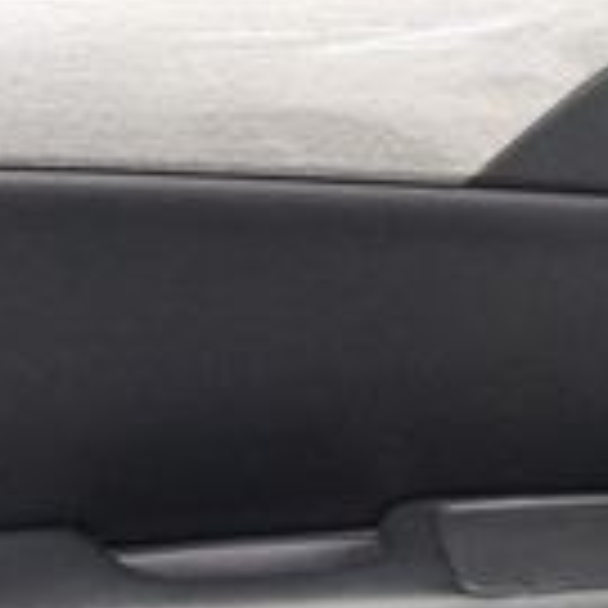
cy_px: 522
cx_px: 198
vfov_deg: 12.0
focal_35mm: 145
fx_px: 2881
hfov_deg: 12.0
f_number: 3.5
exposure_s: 1/100
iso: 3200
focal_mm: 18
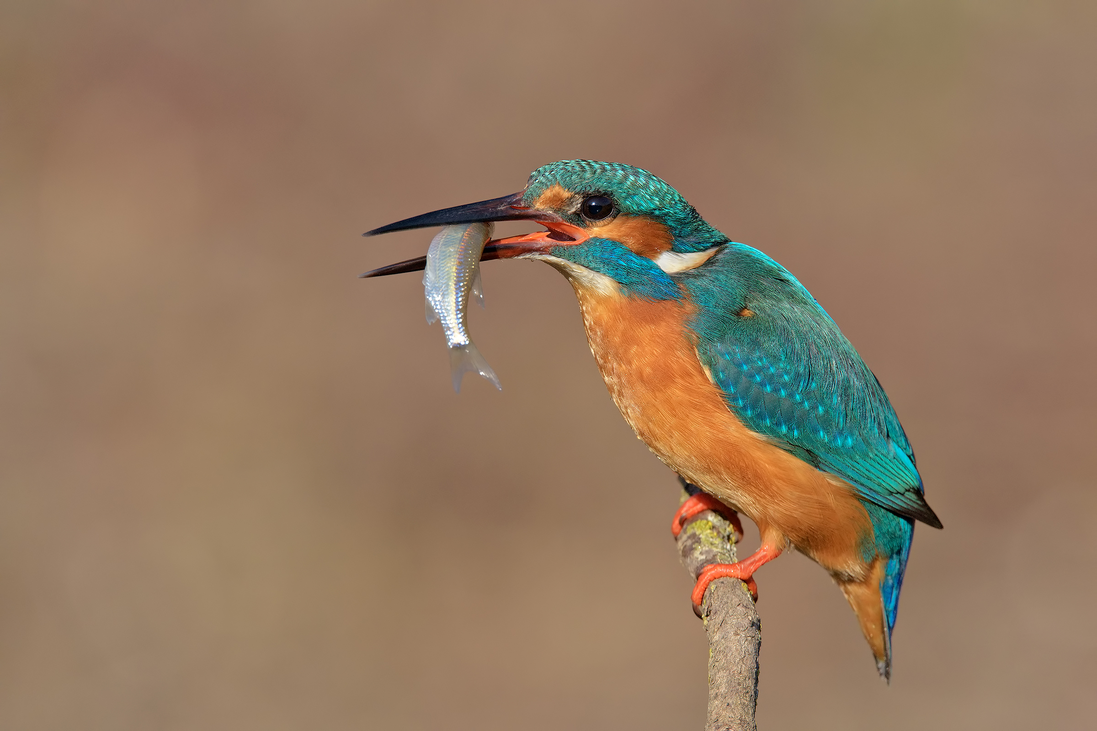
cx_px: 548
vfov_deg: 2.3
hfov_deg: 3.4
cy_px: 366
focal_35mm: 600
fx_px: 18282
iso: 1800
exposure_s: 1/2000
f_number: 10
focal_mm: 600
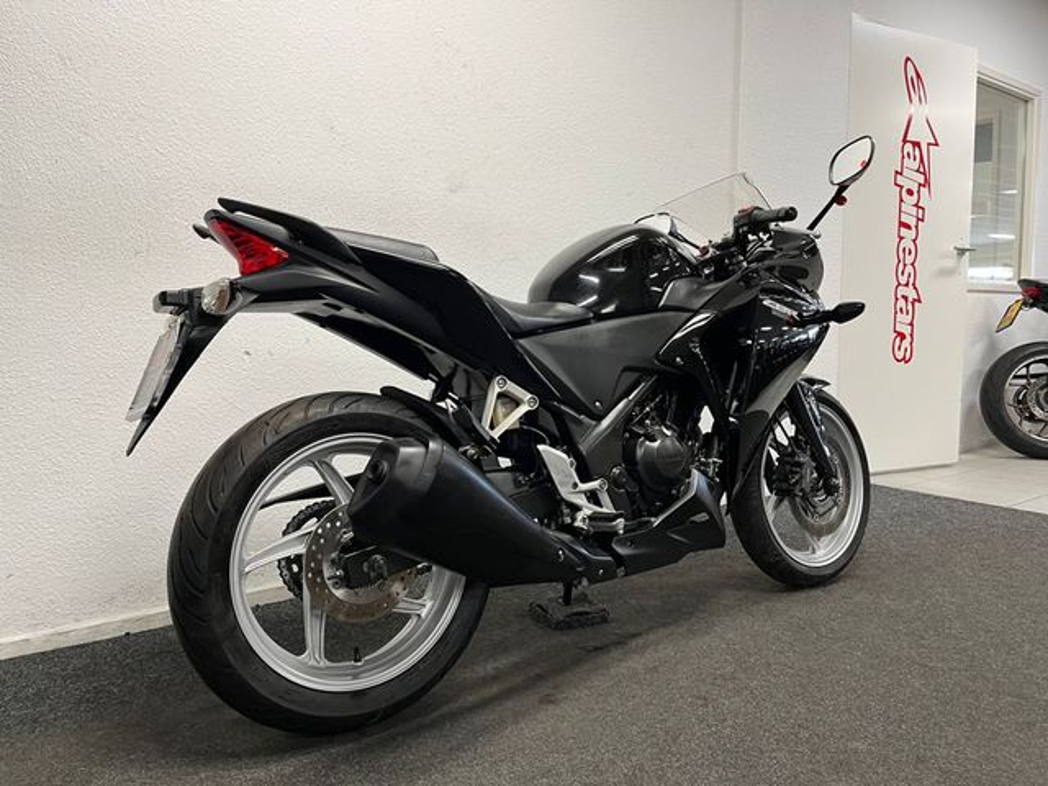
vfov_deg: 53.1
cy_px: 393
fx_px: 787
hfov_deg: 67.3
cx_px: 524
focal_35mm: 26
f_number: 1.6
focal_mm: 5.1
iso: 80
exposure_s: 1/50
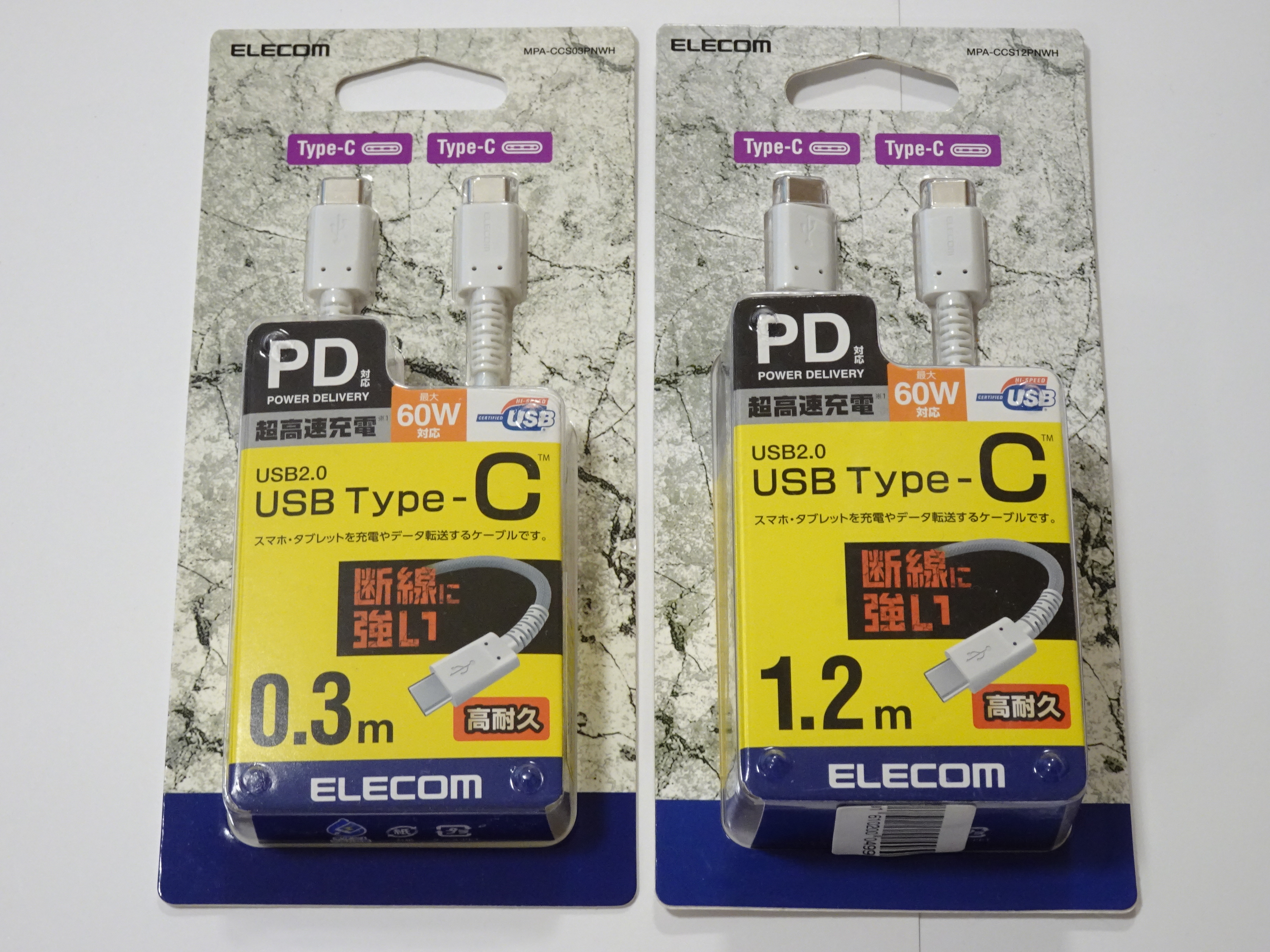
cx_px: 635
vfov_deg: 21.0
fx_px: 2568
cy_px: 476
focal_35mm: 70
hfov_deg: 27.8
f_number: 5
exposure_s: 1/25
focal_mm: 11.2
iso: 400
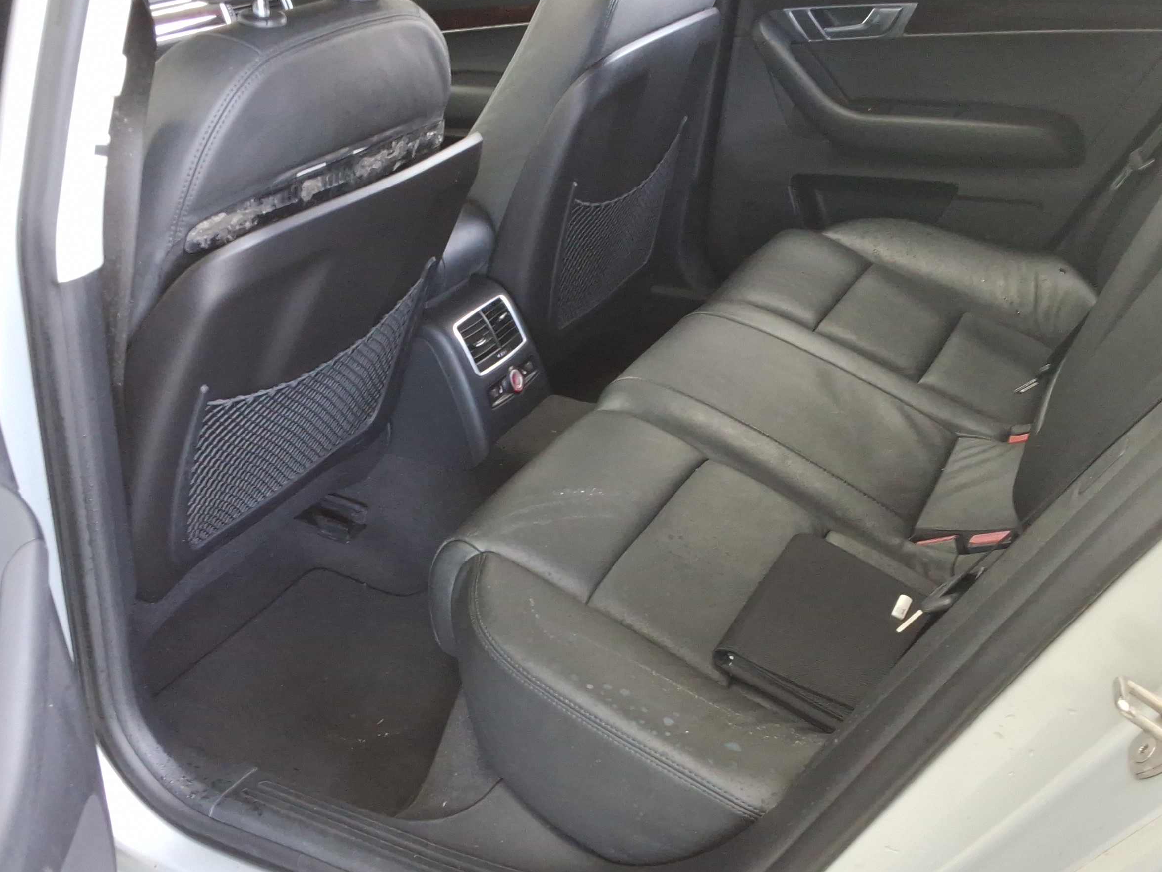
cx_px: 523
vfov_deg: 36.8
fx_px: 1309
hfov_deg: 47.8
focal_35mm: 39
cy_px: 457
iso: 92
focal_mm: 2.91
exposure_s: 1/40
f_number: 1.9
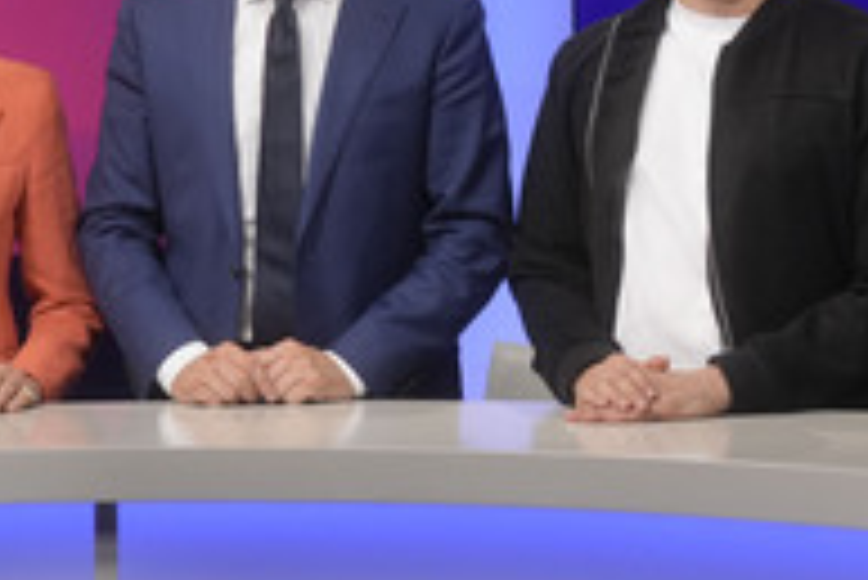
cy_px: 180
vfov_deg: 13.0
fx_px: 2533
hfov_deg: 19.3
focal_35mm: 105
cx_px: 668
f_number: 2.2
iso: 640
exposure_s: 1/320
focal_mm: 30
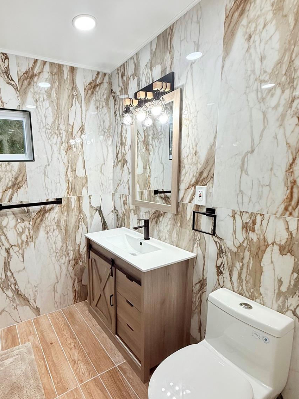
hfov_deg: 66.9
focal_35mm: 19
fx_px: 219
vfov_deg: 84.5
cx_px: 100
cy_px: 214
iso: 80
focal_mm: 2.22
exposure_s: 1/120
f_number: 2.2
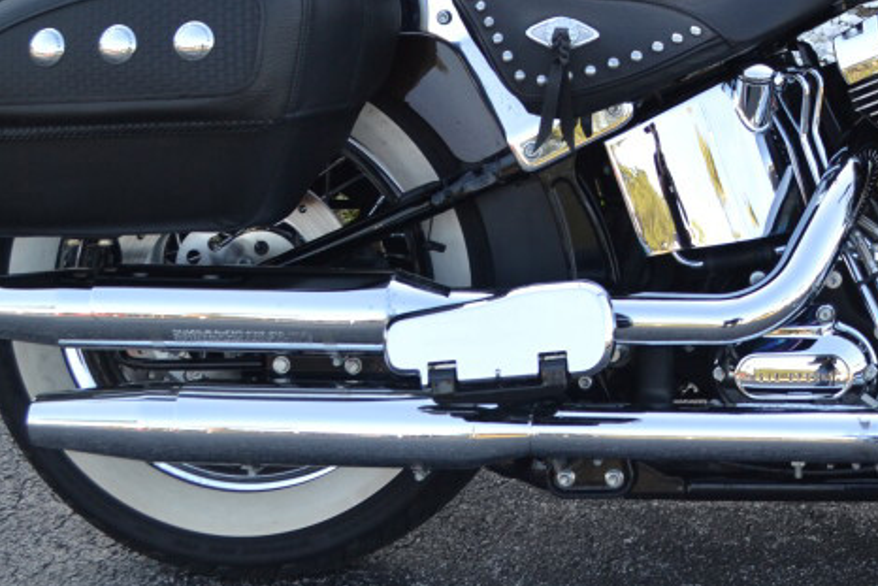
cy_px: -19
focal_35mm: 85
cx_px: 918
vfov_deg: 15.7
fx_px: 2074
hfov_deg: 22.8
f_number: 5.6
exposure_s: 1/125
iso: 160
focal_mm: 22
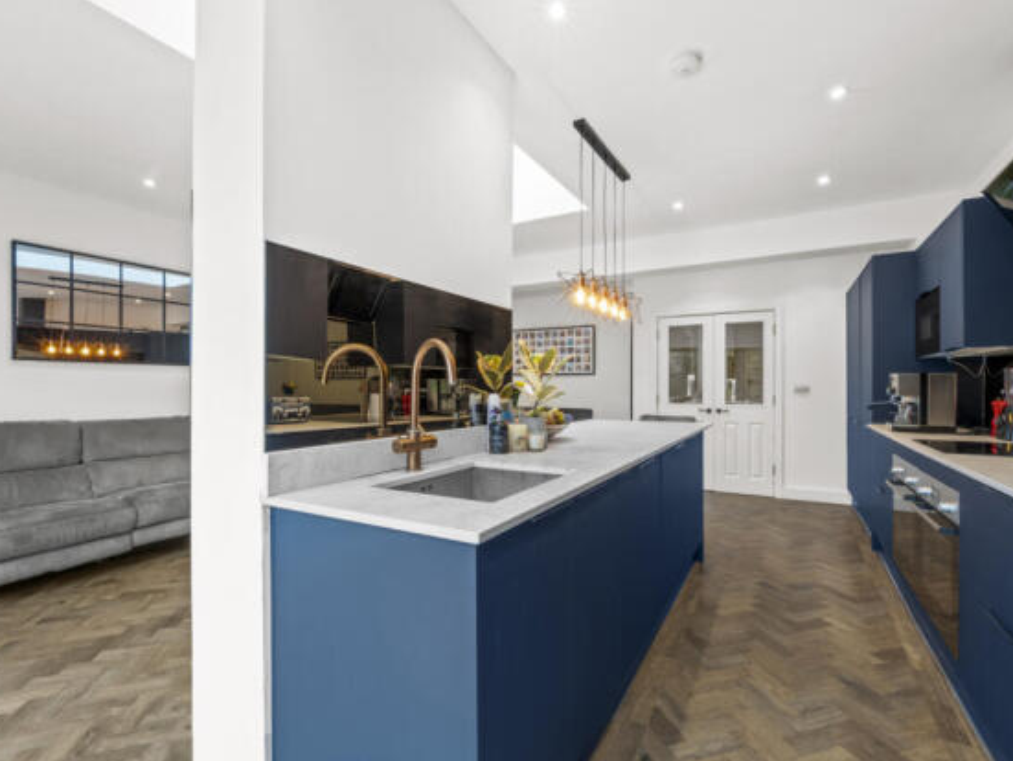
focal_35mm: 16
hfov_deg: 94.4
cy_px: 384
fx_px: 469
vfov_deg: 78.2
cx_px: 518
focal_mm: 14
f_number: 16
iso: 200
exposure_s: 1
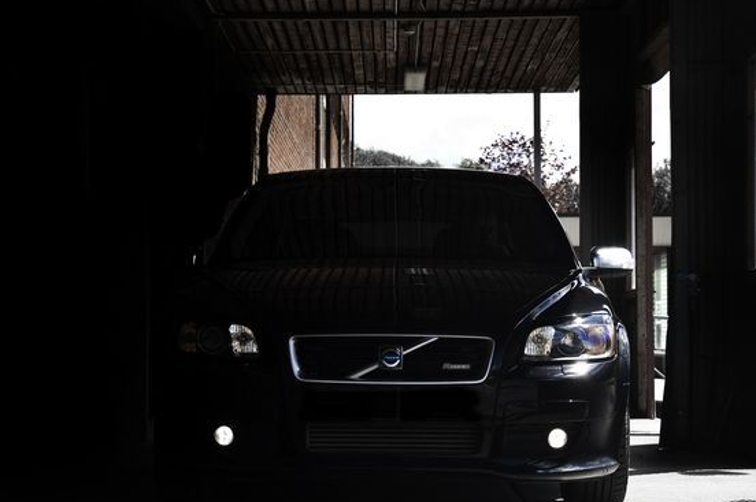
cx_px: 382
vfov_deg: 15.7
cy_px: 285
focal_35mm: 87
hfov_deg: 23.4
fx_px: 1825
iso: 200
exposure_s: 1/125
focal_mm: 50
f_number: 8
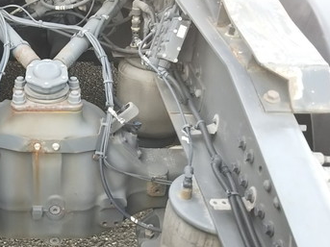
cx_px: 54
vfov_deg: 26.1
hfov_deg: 33.1
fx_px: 534
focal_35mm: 56
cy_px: 140
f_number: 2.2
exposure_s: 1/30
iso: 50
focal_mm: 4
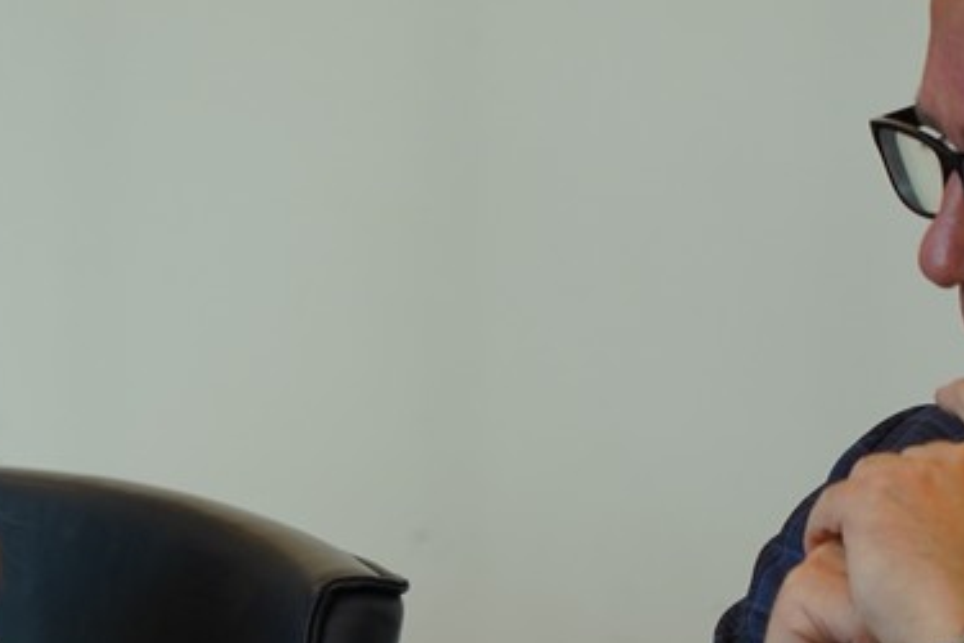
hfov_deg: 6.8
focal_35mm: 301
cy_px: 553
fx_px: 8059
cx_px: -141
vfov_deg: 4.6
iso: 400
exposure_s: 1/60
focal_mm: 94
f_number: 4
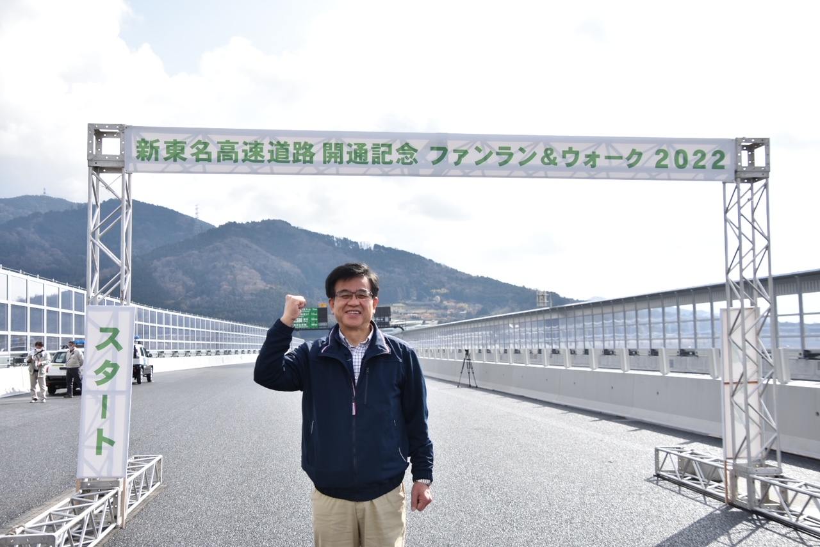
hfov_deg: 49.5
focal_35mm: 39
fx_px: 888
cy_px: 274
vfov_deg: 34.2
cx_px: 410
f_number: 4
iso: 125
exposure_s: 1/800
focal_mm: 26
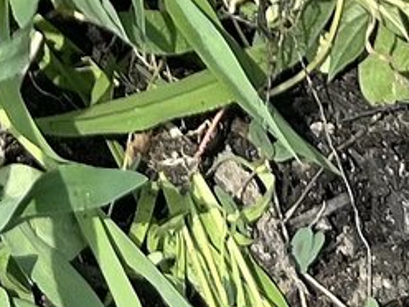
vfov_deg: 8.0
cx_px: -153
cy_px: -503
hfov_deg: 11.4
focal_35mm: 168
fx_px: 1985
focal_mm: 5.1
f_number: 1.6
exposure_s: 1/1862
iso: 50
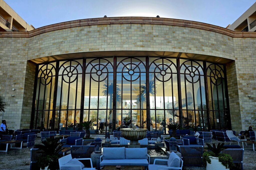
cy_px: 90
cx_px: 128
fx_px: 171
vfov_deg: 53.1
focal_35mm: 24
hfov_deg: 73.8
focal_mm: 6.3
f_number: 1.7
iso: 10
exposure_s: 1/455
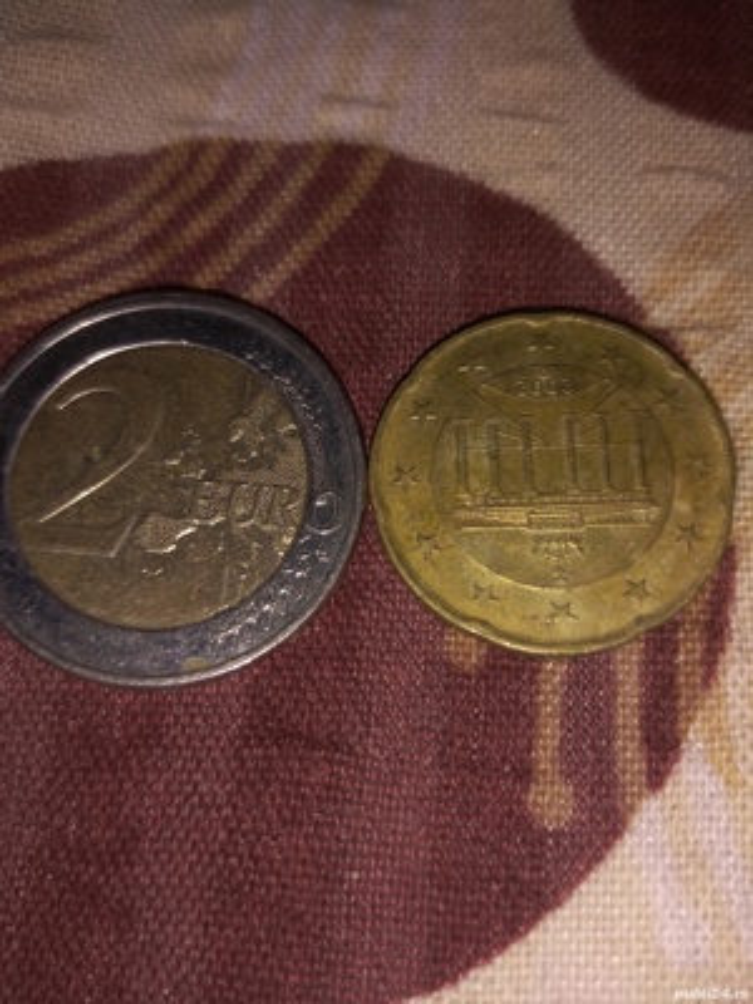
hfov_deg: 53.1
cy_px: 502
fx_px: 754
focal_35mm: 26
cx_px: 376
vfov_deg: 67.3
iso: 100
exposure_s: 1/642
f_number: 1.8
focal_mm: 3.6
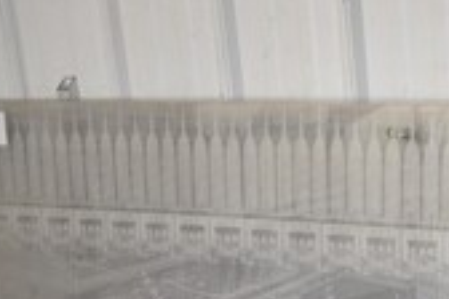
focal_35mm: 98
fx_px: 1222
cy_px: 539
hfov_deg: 19.4
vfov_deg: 12.7
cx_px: 559
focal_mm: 18
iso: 800
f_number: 3.5
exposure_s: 1/200
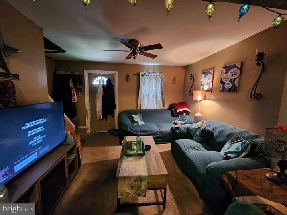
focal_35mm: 13
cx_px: 144
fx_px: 108
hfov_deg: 106.2
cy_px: 108
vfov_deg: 89.9
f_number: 2.2
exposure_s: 1/24
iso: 800
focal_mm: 2.2
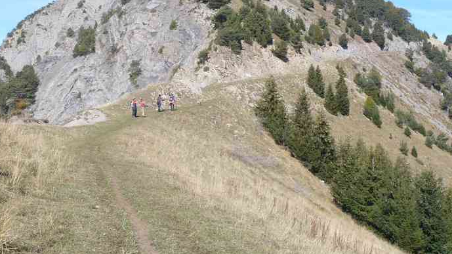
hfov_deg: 35.3
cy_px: 60
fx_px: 707
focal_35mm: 59
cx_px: 176
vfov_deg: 20.2
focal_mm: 5.8
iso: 100
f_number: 8
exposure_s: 1/160
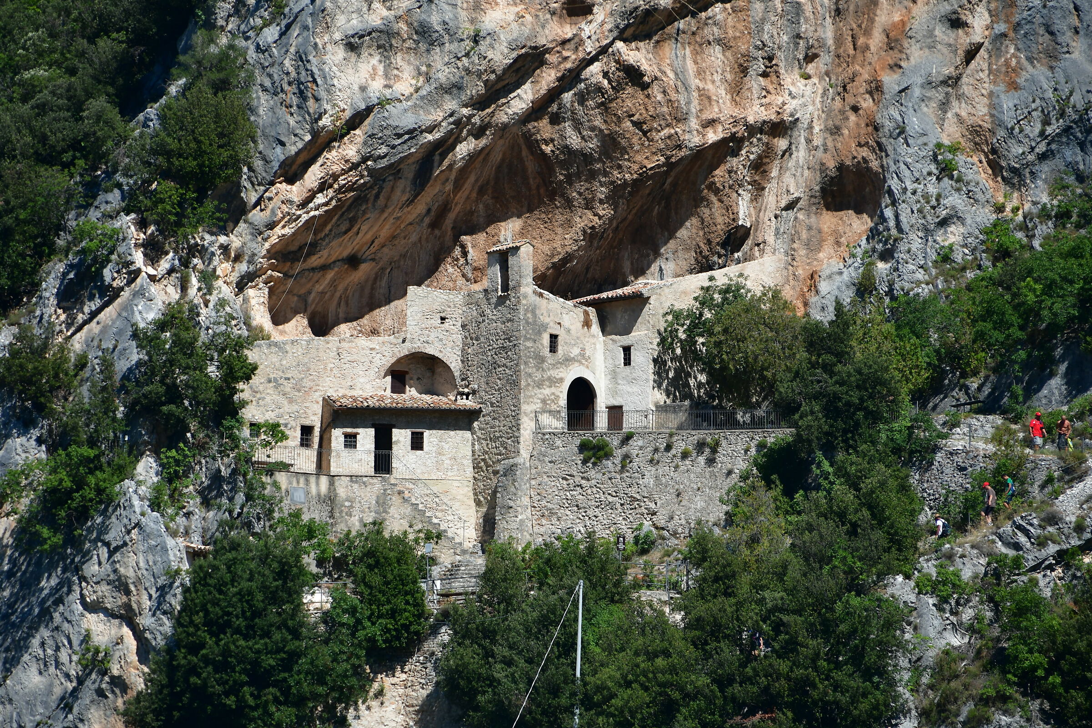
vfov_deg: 3.4
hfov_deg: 5.1
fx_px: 12284
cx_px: 546
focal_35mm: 405
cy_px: 364
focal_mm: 270
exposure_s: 1/400
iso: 100
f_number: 7.1
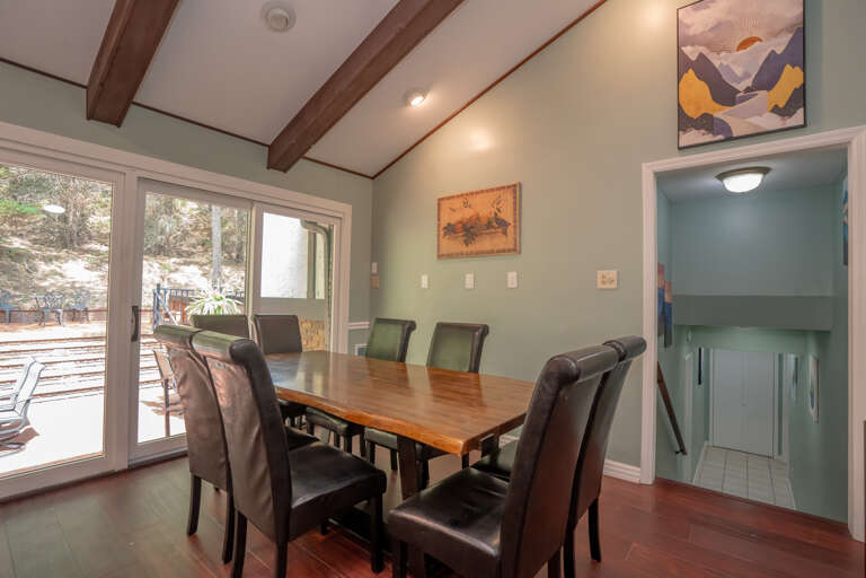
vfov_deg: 73.7
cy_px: 289
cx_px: 433
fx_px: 385
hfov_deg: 96.7
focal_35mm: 16
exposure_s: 1/50
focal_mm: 16
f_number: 7.1
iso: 2000
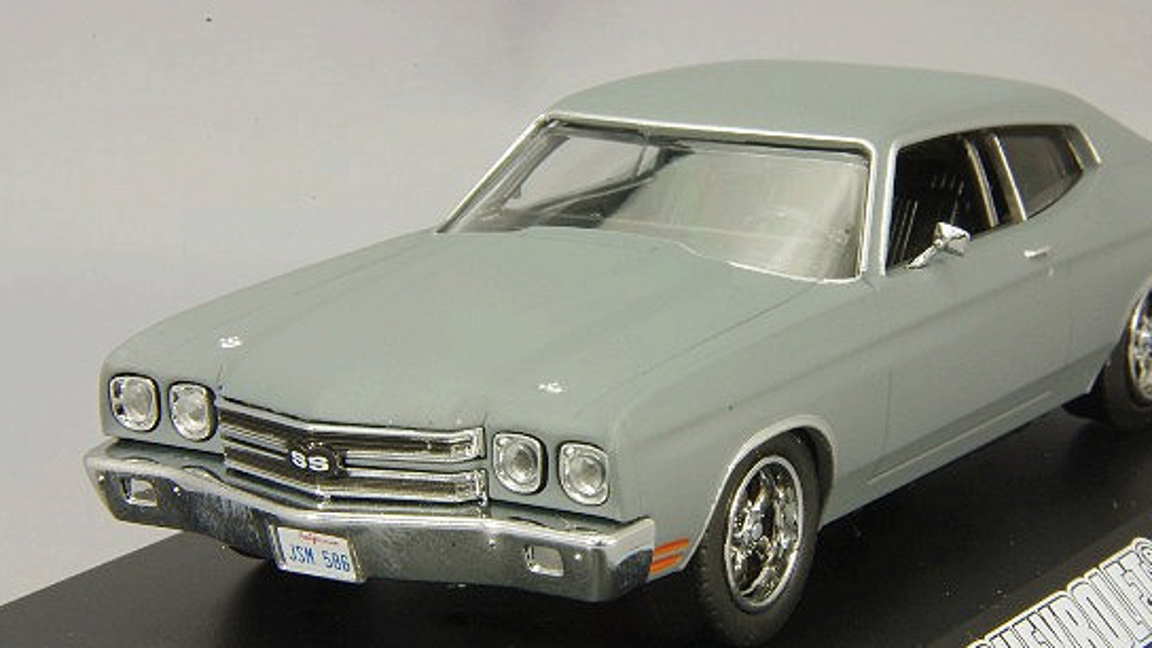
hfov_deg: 15.6
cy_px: 321
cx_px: 654
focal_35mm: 138
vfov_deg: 8.8
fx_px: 4215
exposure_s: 1
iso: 400
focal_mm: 75
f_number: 32
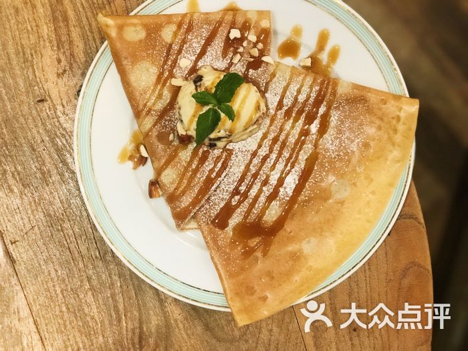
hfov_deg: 33.8
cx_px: 234
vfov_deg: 25.7
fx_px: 771
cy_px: 176
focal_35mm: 57
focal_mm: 6.6
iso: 250
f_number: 2.8
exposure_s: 1/50
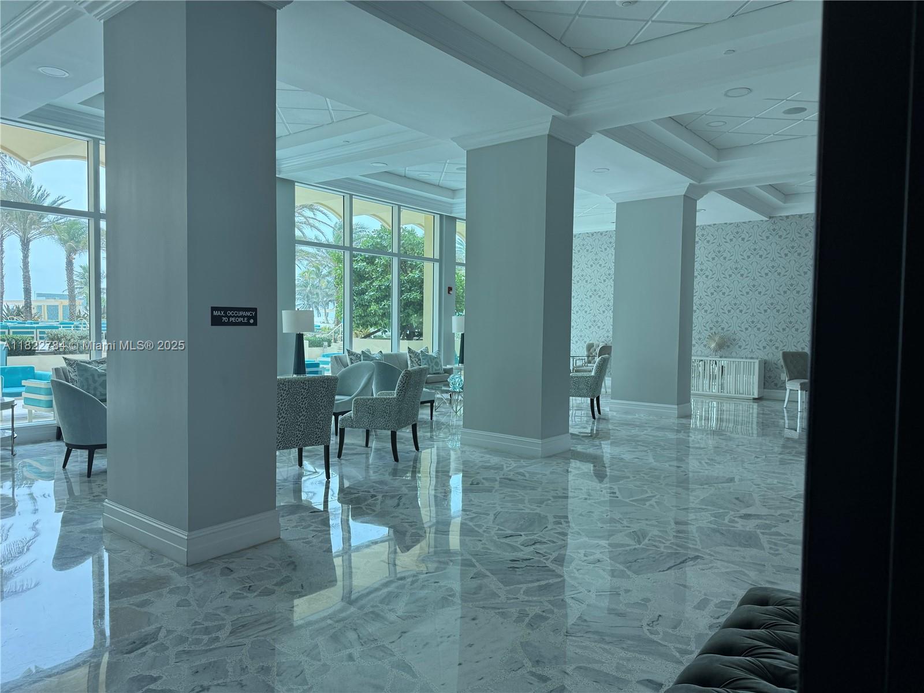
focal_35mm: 24
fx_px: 641
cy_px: 346
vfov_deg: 56.8
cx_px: 462
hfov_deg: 71.6
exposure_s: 1/170
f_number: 1.78
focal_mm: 6.76
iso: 100
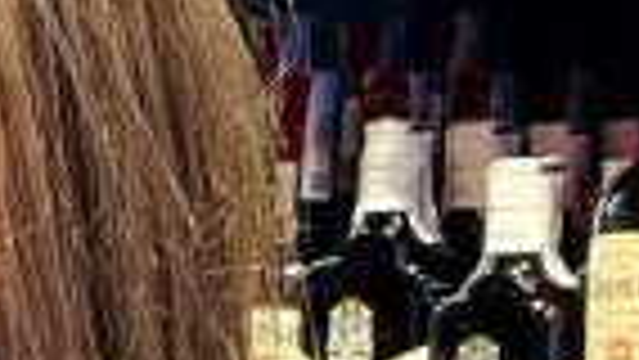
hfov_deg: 11.2
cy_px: 774
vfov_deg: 6.6
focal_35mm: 177
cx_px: -549
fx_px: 3000
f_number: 2.2
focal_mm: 2.71
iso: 125
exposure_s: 1/50
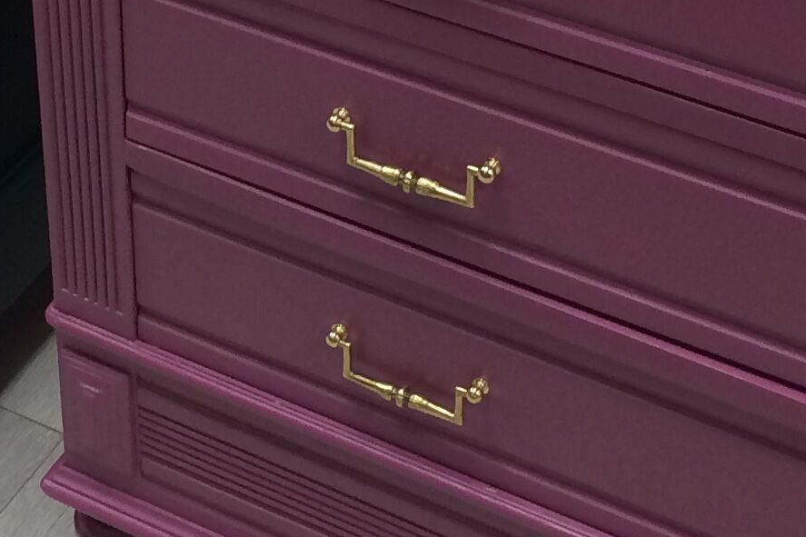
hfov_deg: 18.3
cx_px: 166
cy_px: -193
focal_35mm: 111
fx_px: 2485
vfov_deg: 11.9
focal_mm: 4.15
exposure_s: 1/33
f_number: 2.2
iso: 100
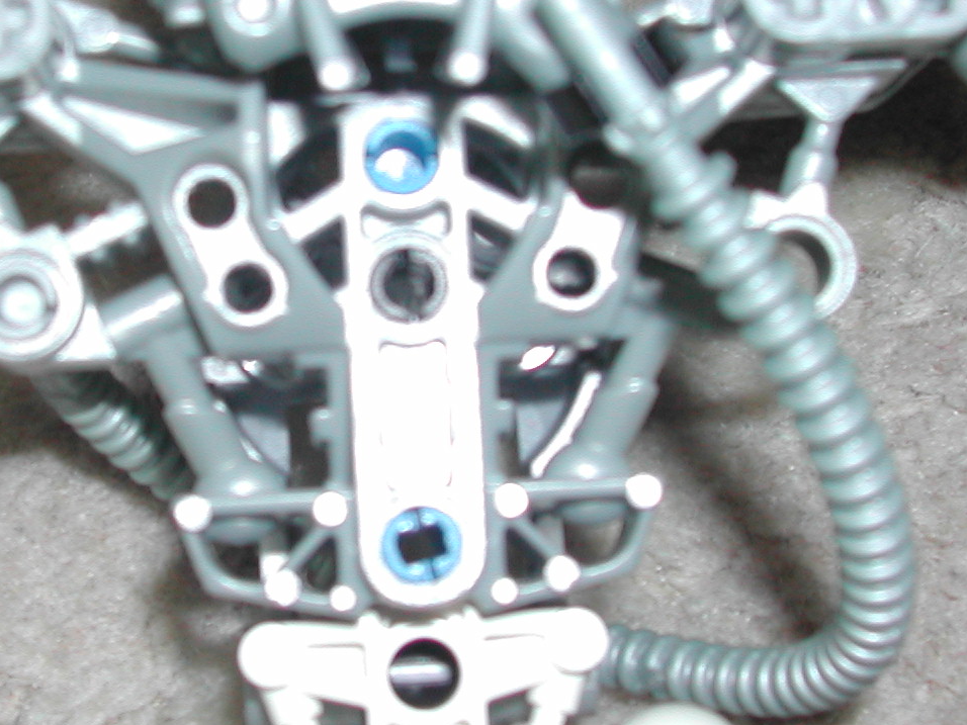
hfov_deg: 21.7
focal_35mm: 90
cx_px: 305
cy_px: 275
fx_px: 2514
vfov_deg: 16.4
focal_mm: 9
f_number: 8
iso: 100
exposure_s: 1/30
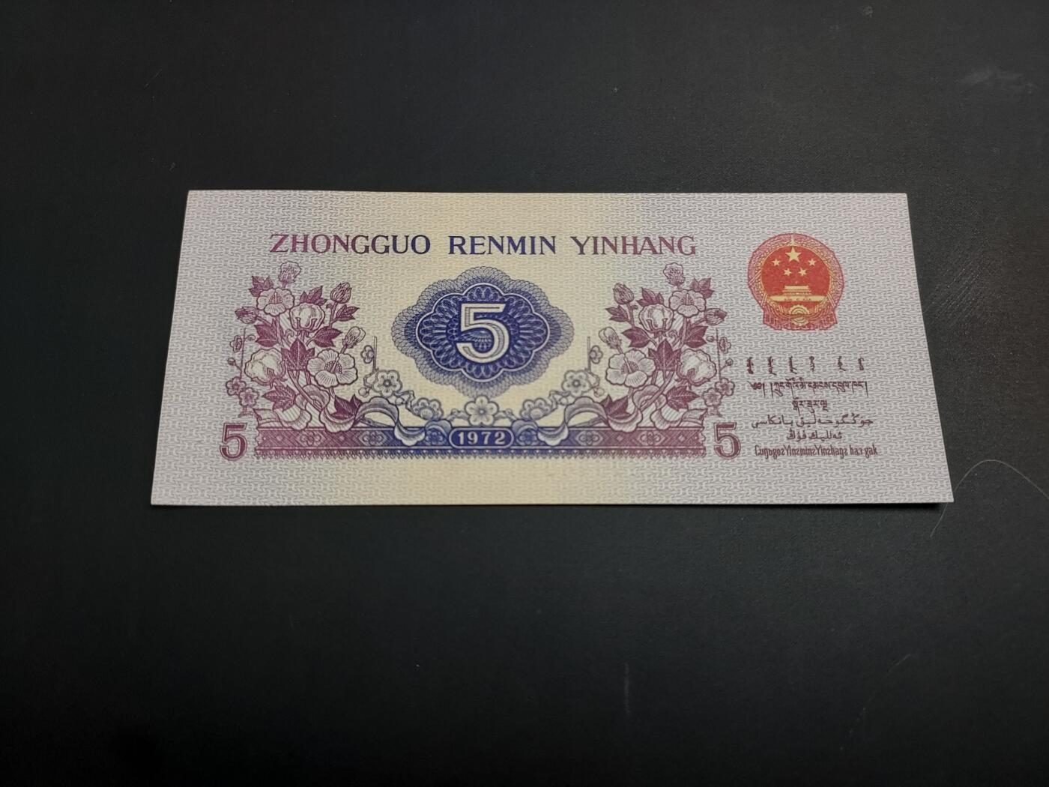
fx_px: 727
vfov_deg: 56.8
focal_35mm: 24
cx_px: 524
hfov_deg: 71.6
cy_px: 394
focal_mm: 4.6
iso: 64
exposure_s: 1/50
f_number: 1.8
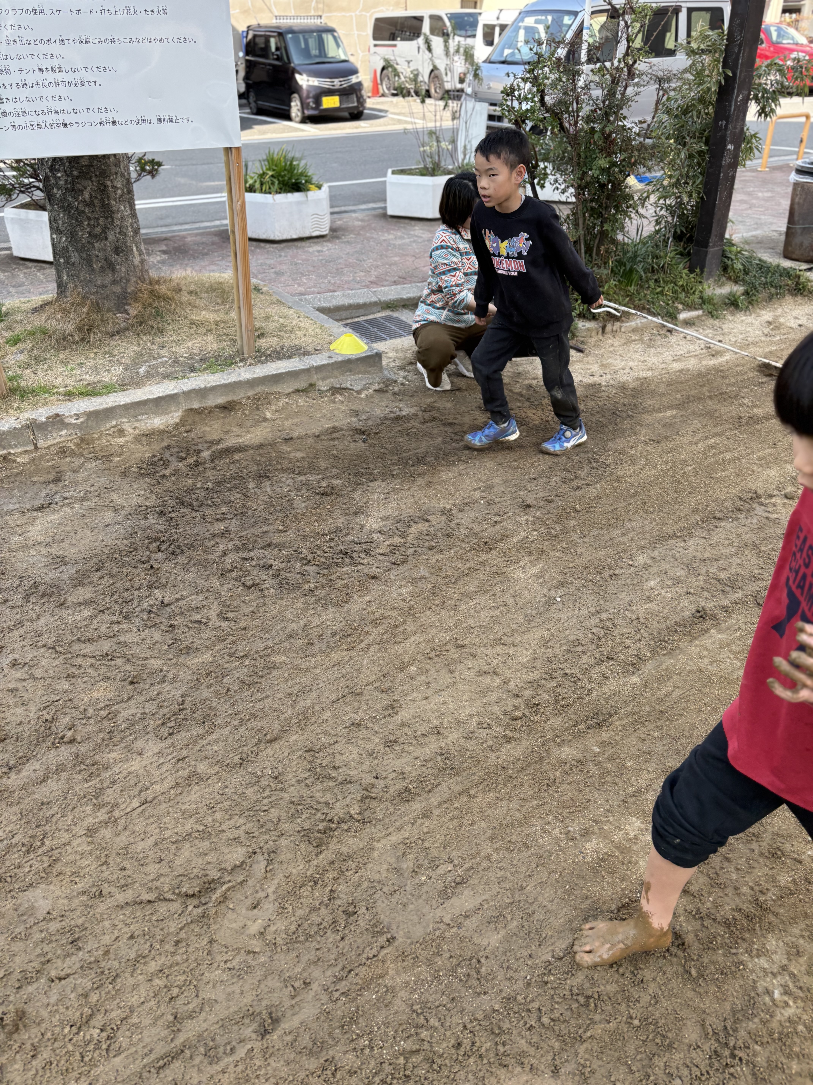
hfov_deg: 53.1
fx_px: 814
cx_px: 406
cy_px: 542
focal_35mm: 26
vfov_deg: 67.3
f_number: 1.6
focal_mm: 5.96
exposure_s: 1/409
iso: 50
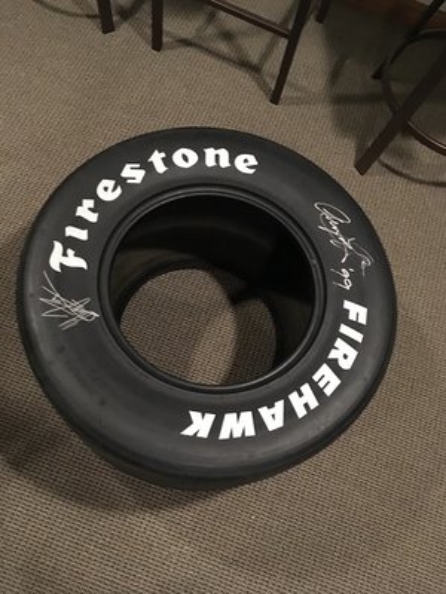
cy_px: 297
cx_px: 223
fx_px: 498
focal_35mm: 29
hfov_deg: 48.2
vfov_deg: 61.7
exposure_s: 1/15
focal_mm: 4.15
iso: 640
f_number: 2.2
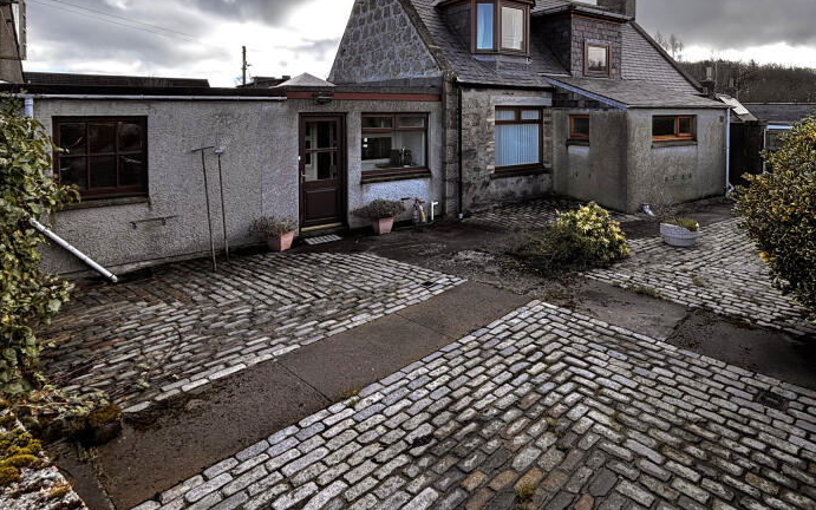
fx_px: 489
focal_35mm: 22
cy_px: 118
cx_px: 495
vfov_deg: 52.3
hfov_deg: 78.6
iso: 25
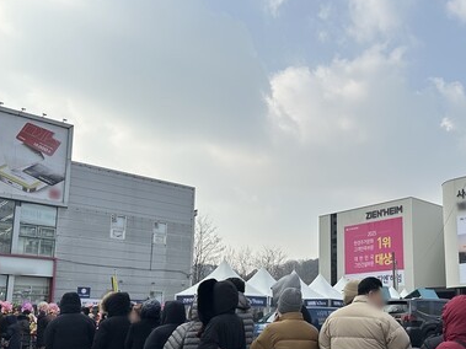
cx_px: 314
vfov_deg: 37.1
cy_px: 246
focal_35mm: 38
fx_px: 511
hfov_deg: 48.1
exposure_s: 1/5525
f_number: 1.78
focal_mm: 6.86
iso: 80
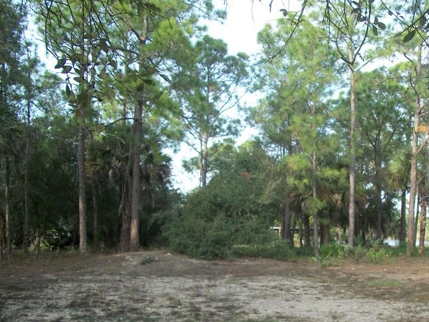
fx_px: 632
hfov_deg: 36.5
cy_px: 253
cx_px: 330
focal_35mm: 51
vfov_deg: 28.0
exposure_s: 1/250
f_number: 2.9
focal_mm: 5.7
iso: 80
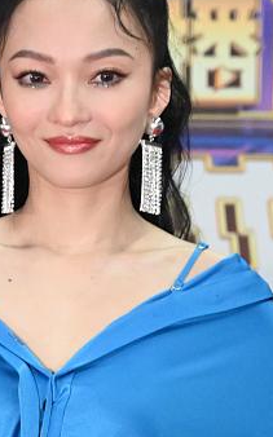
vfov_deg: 6.2
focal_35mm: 339
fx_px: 4039
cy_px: 440
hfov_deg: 3.9
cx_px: 76
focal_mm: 110
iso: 8000
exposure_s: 1/125
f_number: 6.3
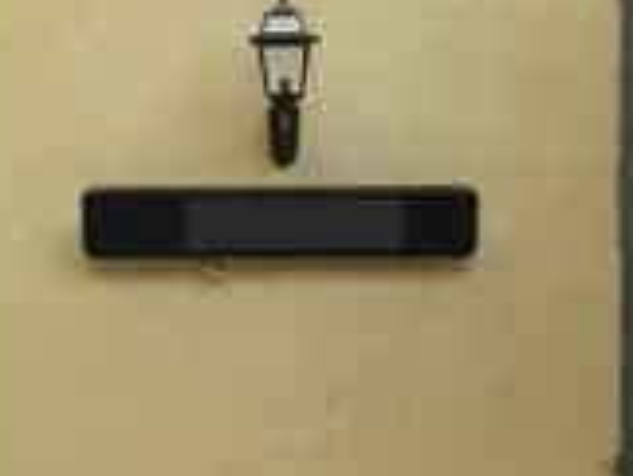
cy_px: 596
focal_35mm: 193
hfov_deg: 10.2
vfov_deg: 7.6
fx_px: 3539
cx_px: 201
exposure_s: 1/160
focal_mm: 27
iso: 400
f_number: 4.5
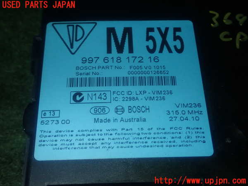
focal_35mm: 50
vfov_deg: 29.1
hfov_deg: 38.2
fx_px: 358
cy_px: 93
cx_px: 124
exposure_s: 1/50
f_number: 9
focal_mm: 9.01
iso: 200
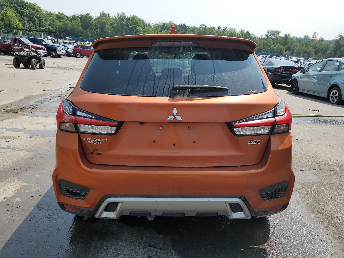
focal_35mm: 26
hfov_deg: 67.3
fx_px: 258
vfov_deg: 53.1
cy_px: 129
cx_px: 172
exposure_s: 1/3333
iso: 50
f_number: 1.5
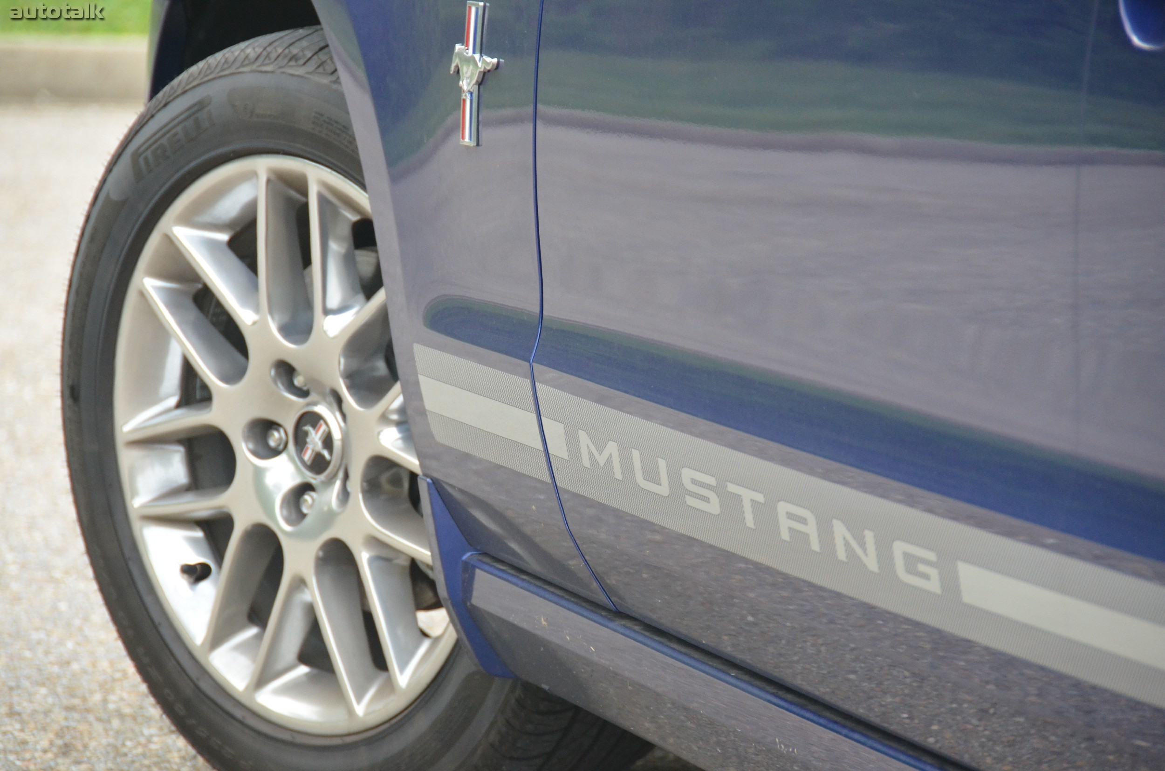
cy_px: 386
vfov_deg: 5.4
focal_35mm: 255
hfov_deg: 8.1
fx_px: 8235
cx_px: 582
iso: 1600
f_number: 5.6
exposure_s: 1/400
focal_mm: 170
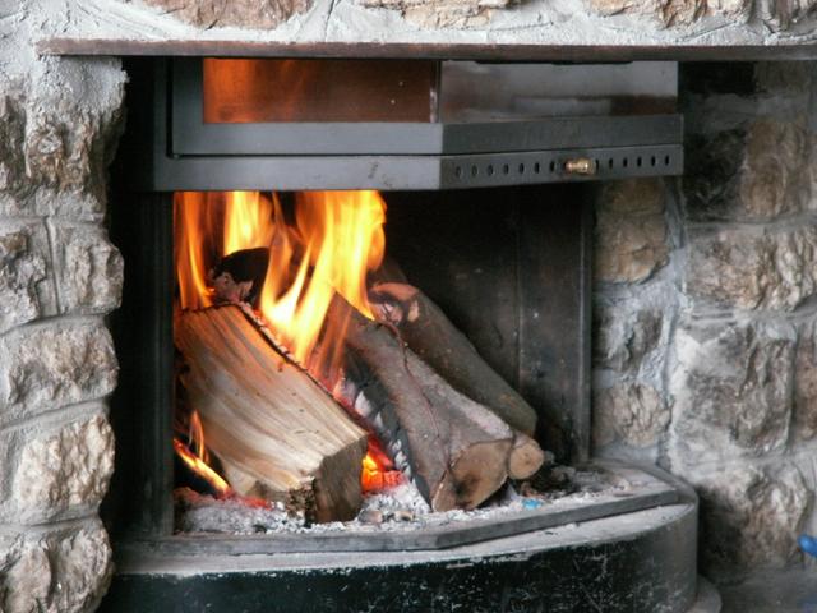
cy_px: 306
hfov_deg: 11.8
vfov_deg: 8.9
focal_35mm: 167
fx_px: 3942
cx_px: 408
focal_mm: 27.25
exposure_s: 1/10
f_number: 4
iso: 160
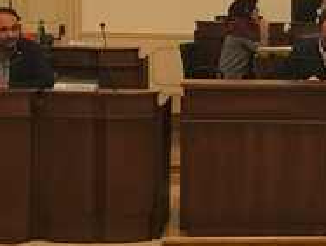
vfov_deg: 14.9
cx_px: 361
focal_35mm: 99
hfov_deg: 19.0
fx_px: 934
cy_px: 68
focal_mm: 4.15
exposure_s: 1/33
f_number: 2.2
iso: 160
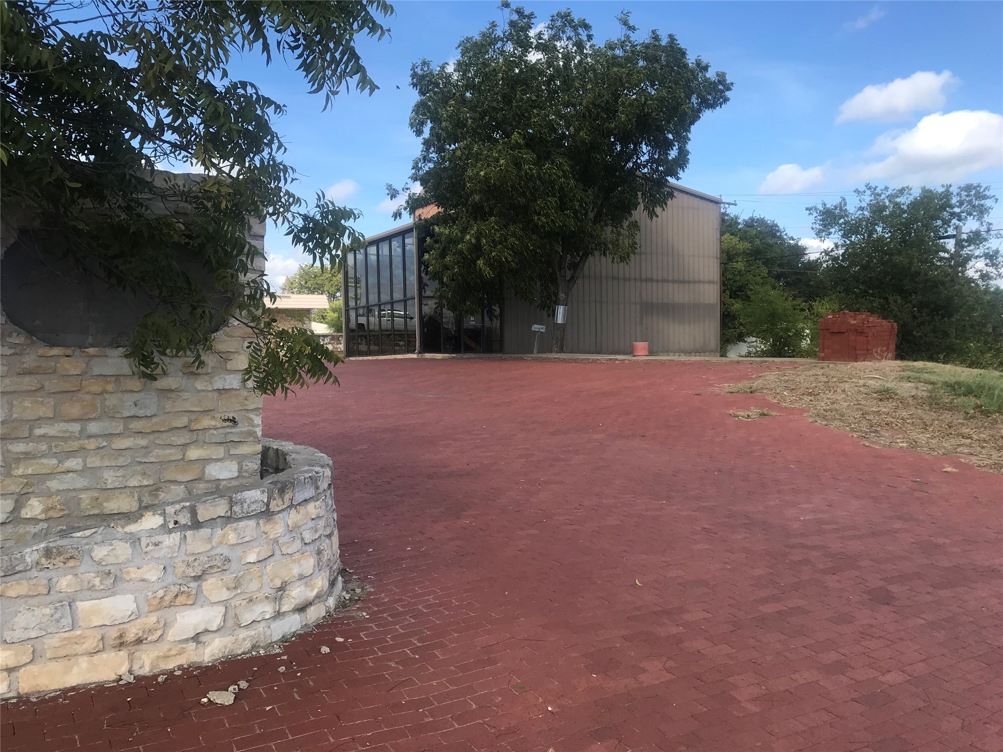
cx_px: 502
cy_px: 376
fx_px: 811
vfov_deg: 49.7
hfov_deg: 63.4
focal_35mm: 28
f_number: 1.8
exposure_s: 1/1212
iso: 20
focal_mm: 3.99
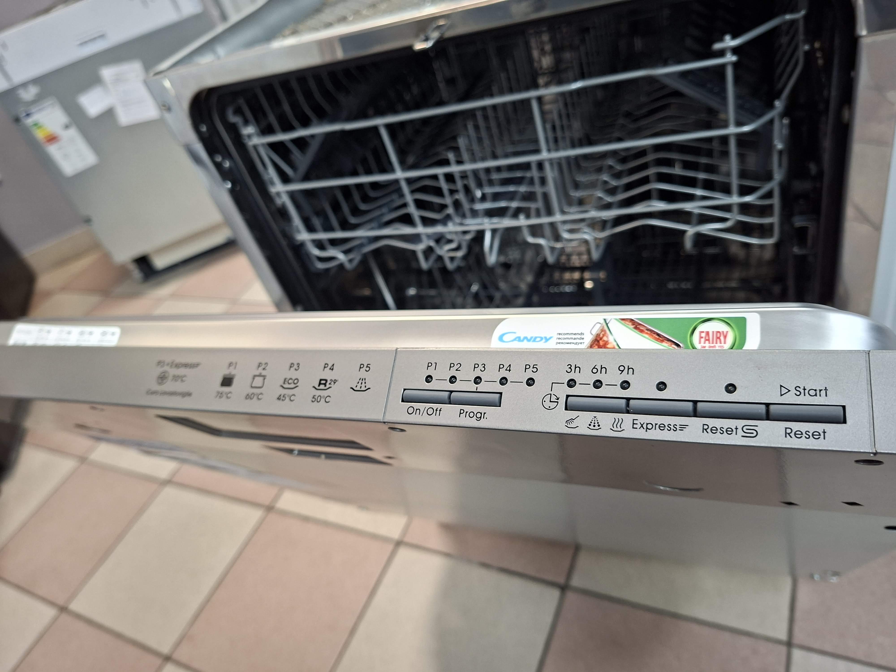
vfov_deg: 58.9
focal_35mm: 23
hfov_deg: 73.9
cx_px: 448
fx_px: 595
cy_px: 336
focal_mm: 5.54
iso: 250
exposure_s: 1/33
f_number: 1.8
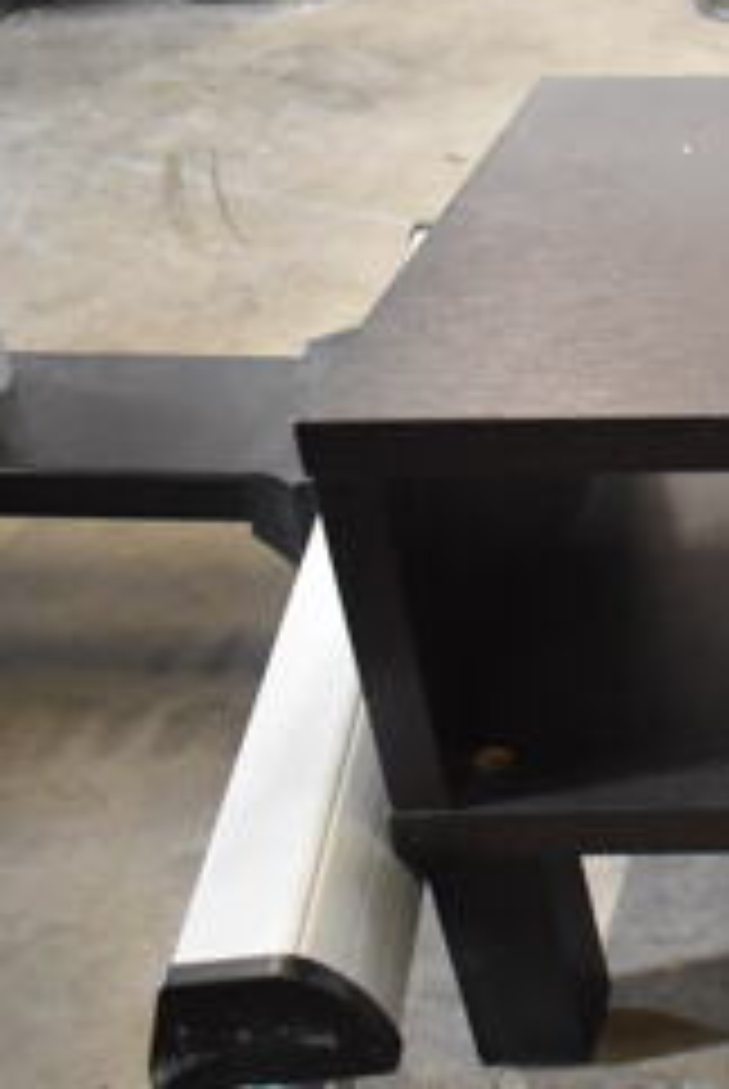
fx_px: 2059
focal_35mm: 68
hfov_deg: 17.0
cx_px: 1264
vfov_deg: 29.6
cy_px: 531
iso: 3600
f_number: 3.5
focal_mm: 18
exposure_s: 1/125
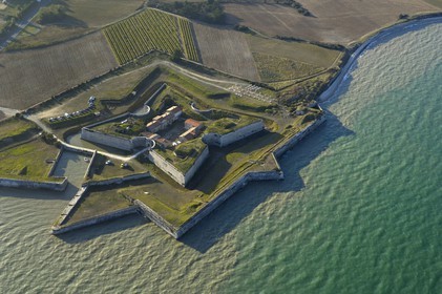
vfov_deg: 23.7
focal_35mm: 57
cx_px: 221
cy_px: 147
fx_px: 699
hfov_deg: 35.1
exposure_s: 1/320
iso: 100
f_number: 5
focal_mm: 38
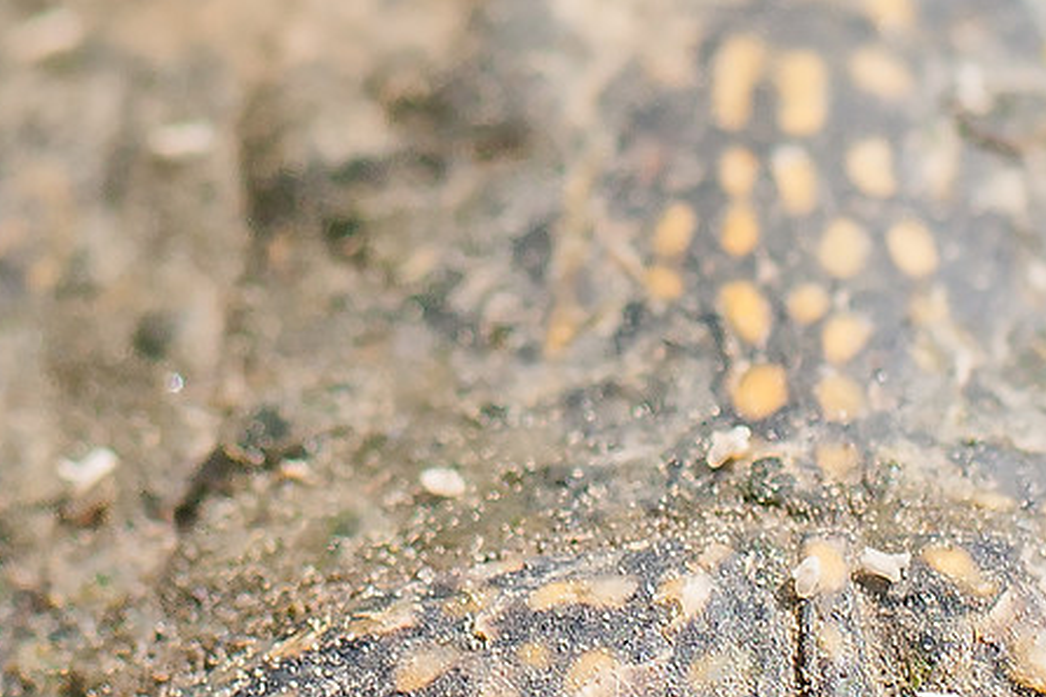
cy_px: 962
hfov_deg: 2.4
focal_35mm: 847
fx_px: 24591
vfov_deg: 1.6
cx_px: 790
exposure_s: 1/200
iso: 200
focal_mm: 105
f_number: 8
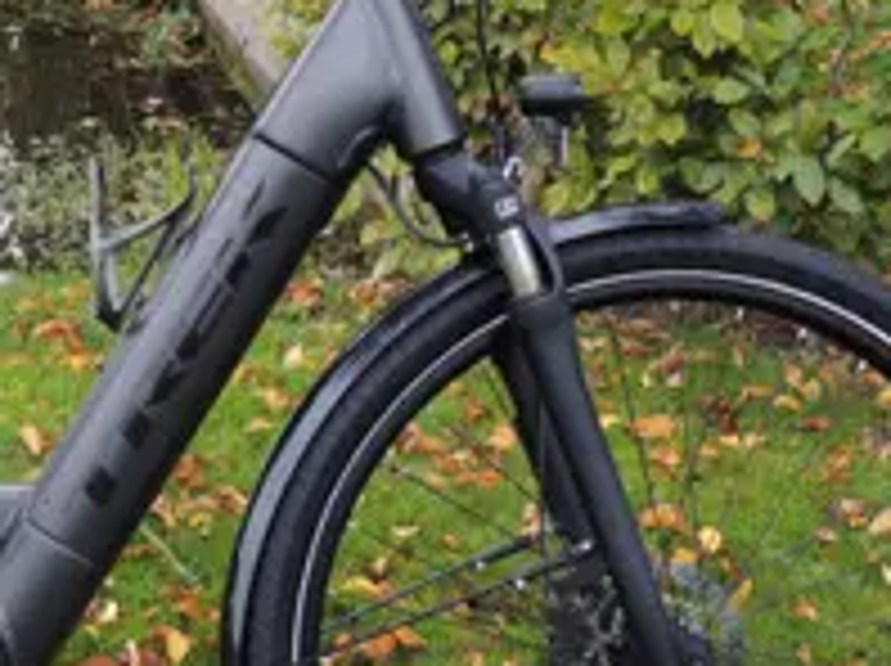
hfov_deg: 19.8
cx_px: 36
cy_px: 292
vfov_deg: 15.2
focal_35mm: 97
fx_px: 2494
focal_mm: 7.1
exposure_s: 1/60
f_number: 3.3
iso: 100
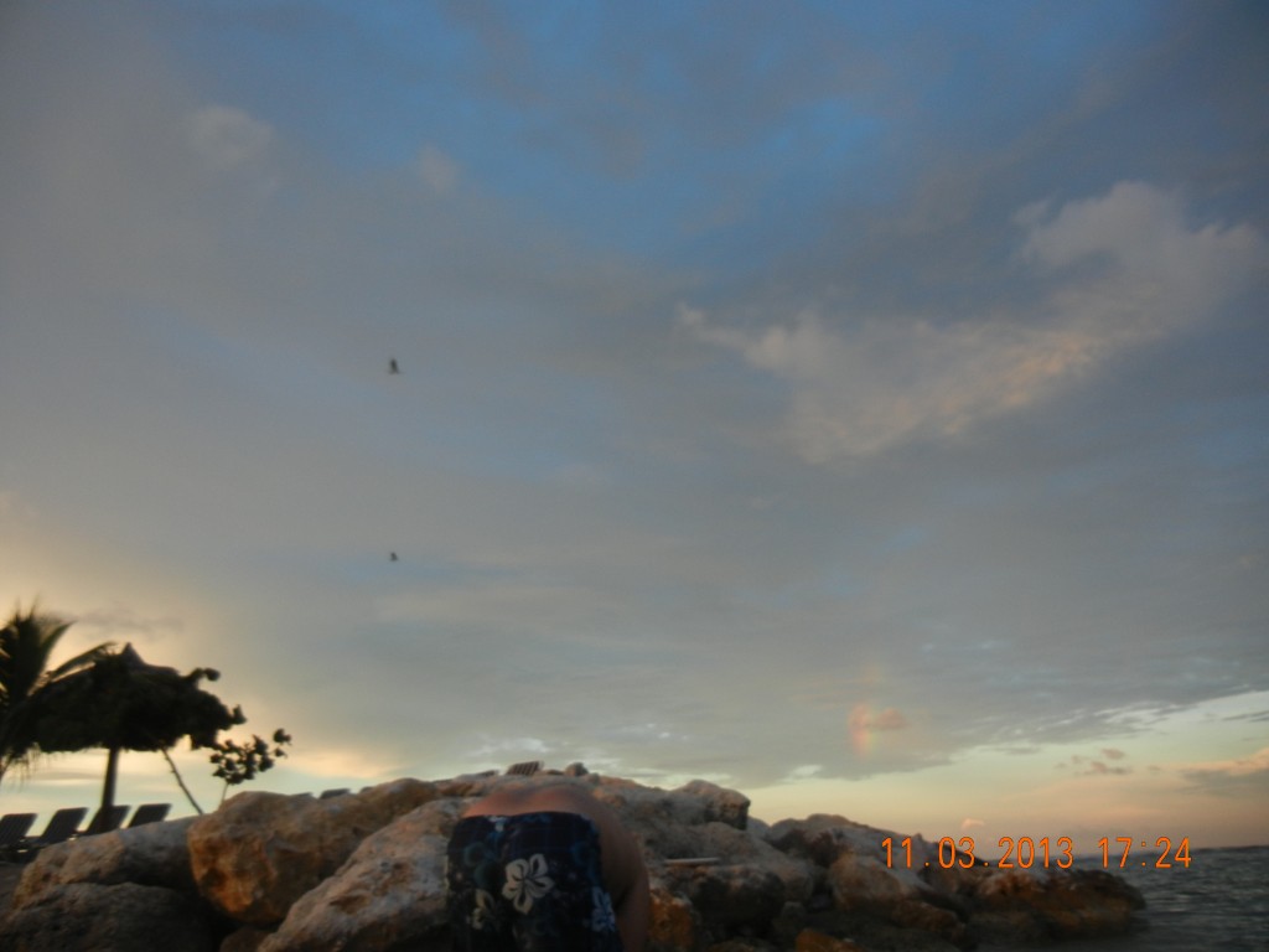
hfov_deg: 60.0
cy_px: 476
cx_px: 634
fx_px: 1100
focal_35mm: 30
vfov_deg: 46.8
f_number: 3.5
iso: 160
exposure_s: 1/150
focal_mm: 5.4
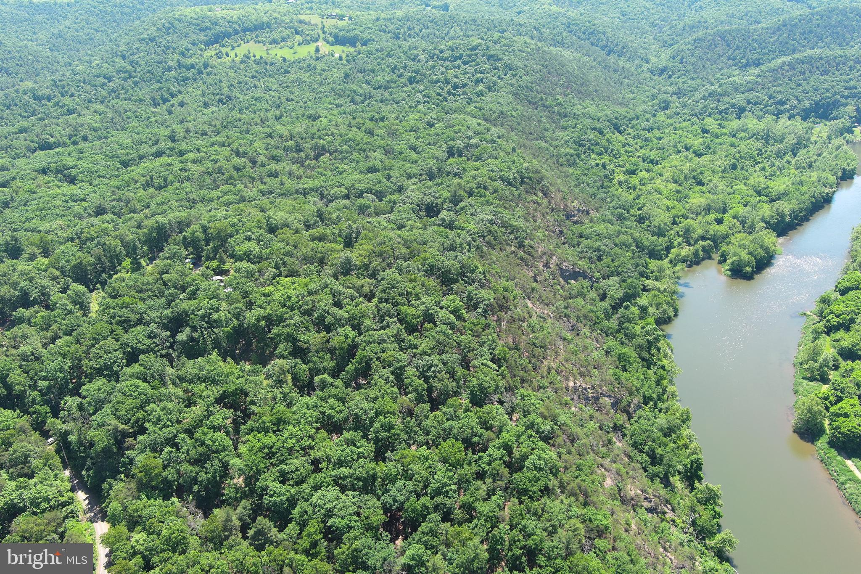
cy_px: 287
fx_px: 693
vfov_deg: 45.0
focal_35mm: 29
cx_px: 430
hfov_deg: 63.7
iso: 100
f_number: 2.8
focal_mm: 10.57
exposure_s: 1/325
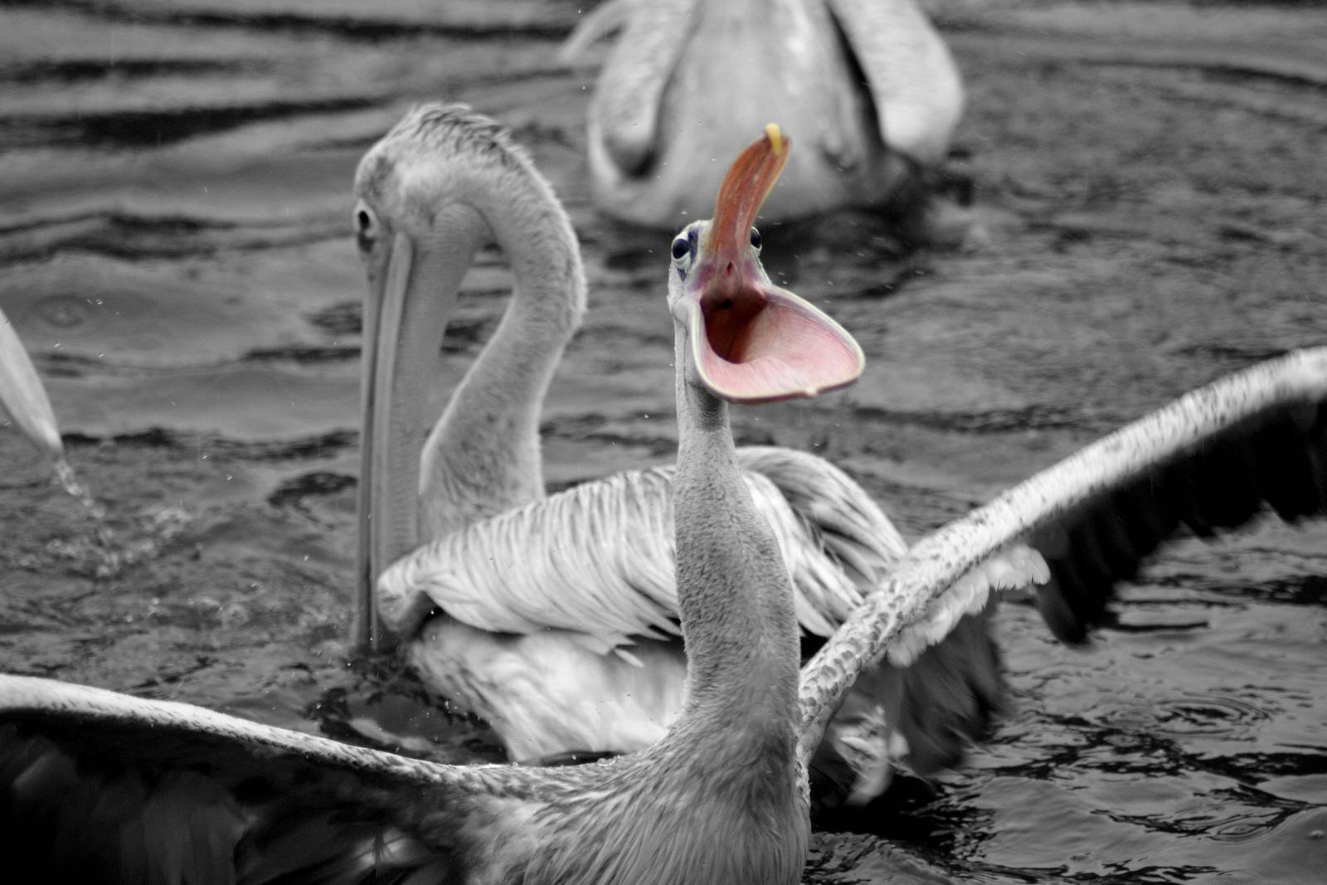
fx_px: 12717
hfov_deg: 6.0
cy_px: 442
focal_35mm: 345
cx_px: 664
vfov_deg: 4.0
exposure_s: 1/400
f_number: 5
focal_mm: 230
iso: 250
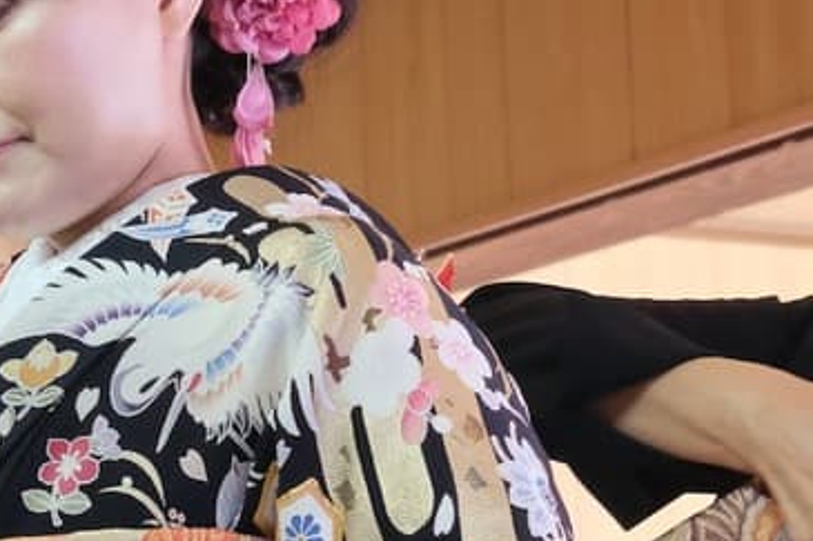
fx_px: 4808
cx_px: 82
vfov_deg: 6.4
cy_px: 570
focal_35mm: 213
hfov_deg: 9.6
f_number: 4
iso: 3200
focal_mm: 35.8
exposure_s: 1/100
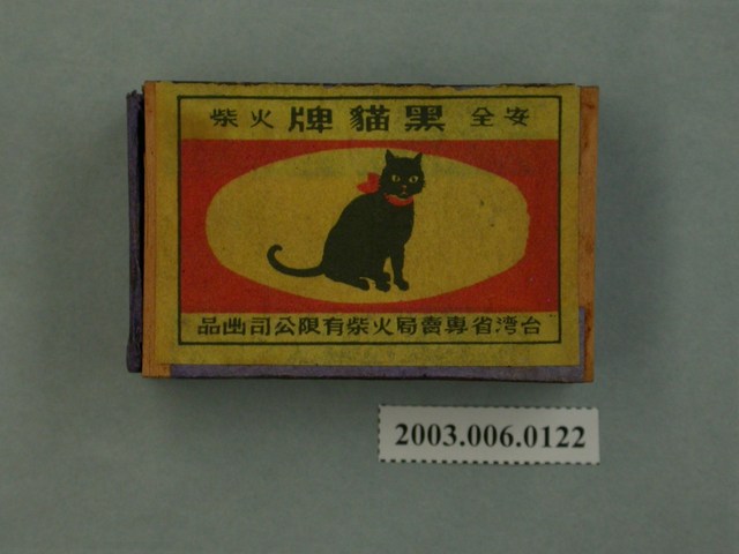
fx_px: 3288
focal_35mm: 154
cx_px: 370
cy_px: 277
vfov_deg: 9.6
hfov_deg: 12.8
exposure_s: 1/30
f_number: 5.1
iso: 100
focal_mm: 32
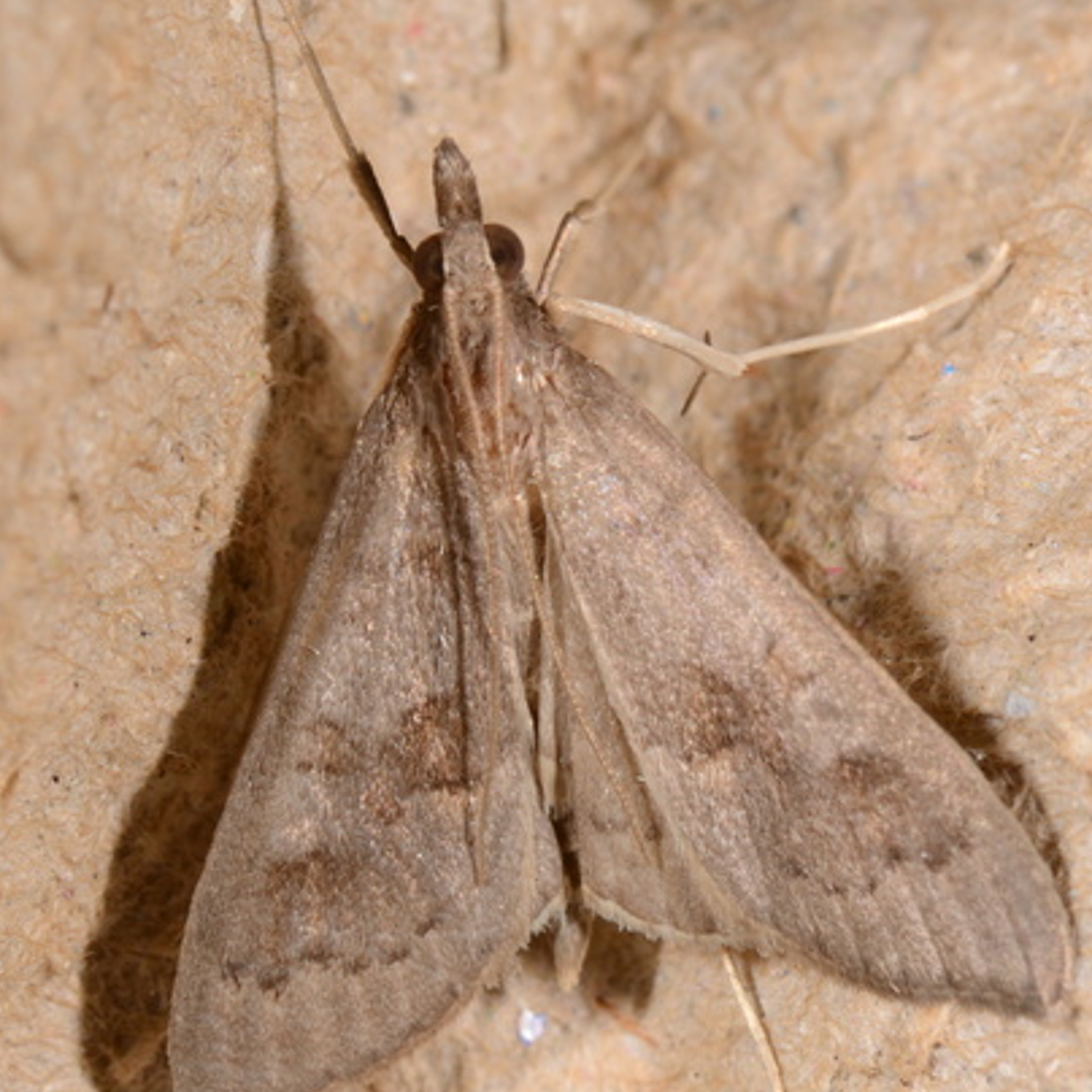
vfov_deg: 8.3
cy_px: 549
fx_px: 7560
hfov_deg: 8.3
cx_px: 432
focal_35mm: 212
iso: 100
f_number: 25
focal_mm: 85
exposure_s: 1/60
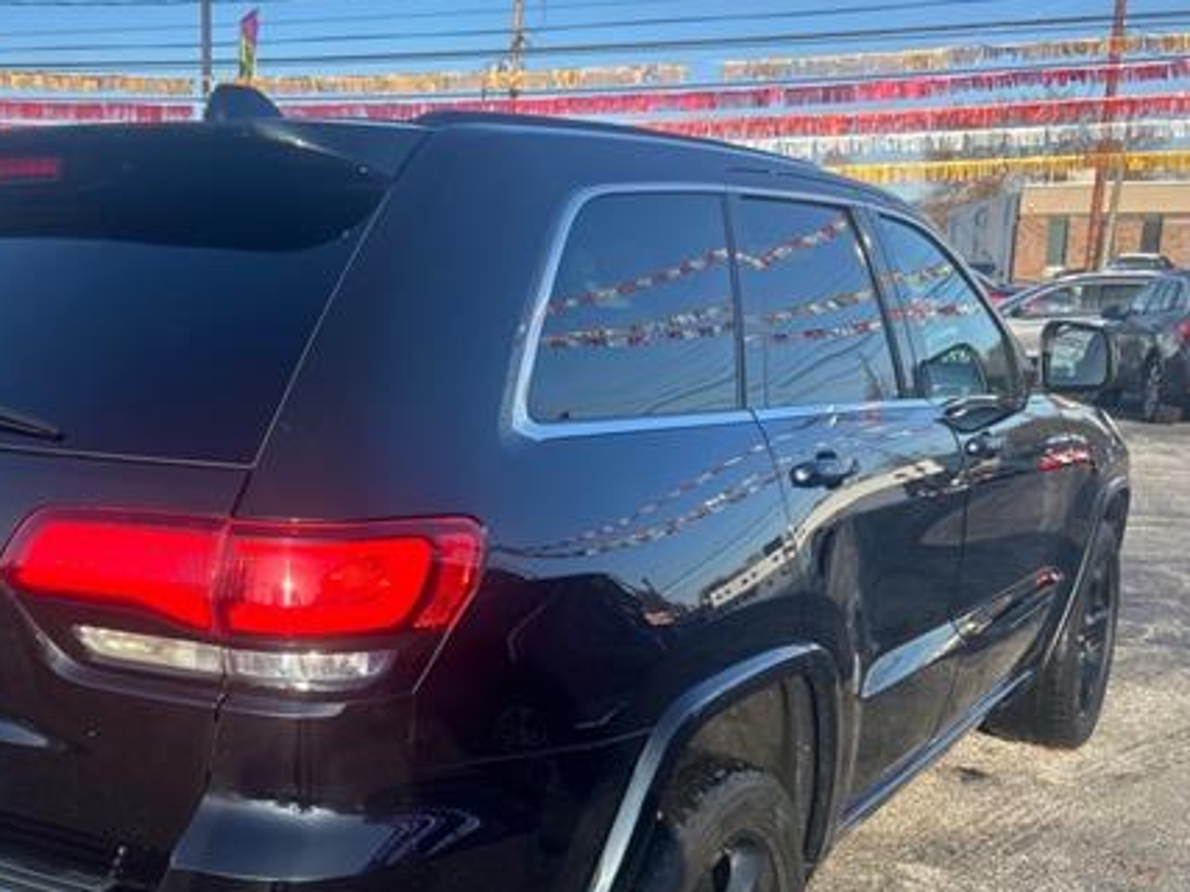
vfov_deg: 36.7
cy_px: 516
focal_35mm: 39
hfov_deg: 46.4
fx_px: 1340
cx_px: 323
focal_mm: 5.7
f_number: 1.5
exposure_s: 1/1449
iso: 50
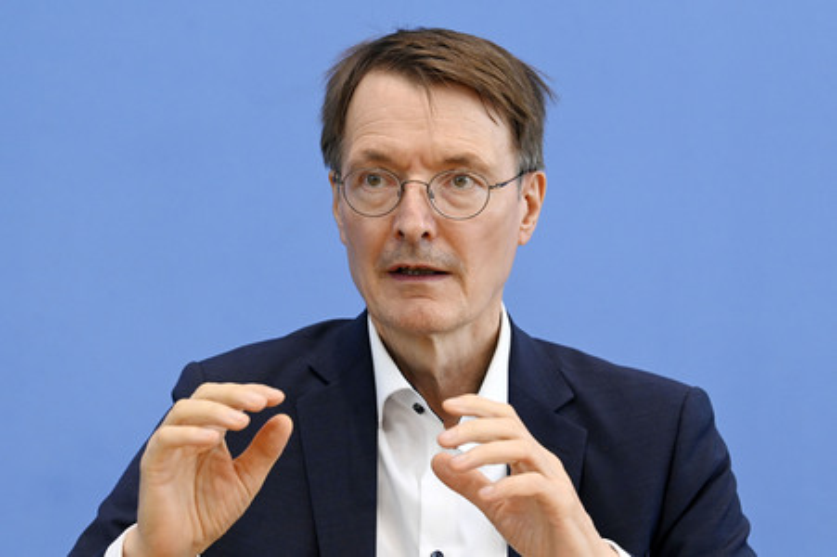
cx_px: 418
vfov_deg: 10.5
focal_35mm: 130
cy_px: 278
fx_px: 3020
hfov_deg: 15.8
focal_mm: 130
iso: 4000
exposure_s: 1/800
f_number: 5.6
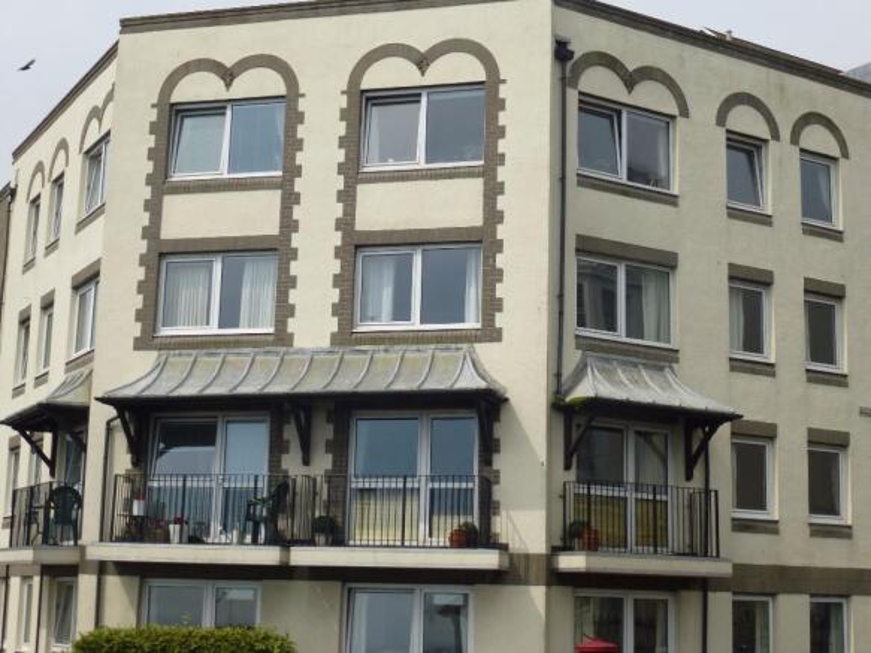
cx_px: 436
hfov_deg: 33.8
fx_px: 1434
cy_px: 326
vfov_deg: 25.7
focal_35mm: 57
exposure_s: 1/1000
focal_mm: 10.1
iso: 100
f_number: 4.4
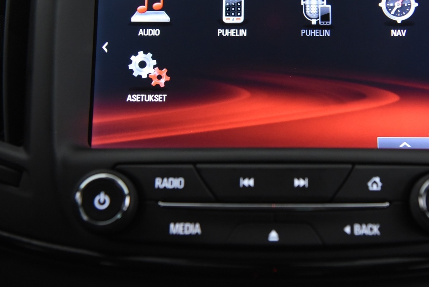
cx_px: 272
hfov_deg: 25.0
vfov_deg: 16.8
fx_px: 966
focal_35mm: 81
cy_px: 59
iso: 4000
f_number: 4
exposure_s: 1/50
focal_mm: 50
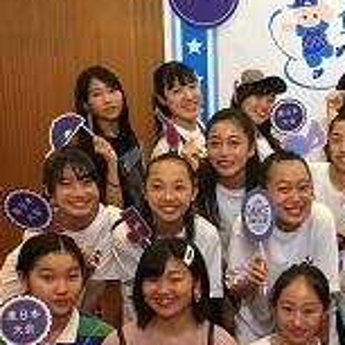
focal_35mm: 67
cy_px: 268
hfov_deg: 24.4
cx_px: 359
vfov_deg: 25.3
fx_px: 755
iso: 100
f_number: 2.2
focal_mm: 4.15
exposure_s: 1/30
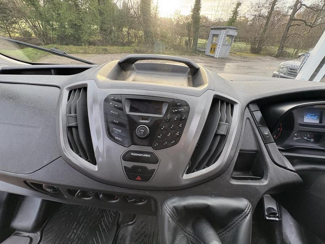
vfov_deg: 85.7
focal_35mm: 14
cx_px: 162
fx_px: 131
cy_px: 122
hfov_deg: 102.1
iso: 125
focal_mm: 2.22
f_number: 2.2
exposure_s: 1/99
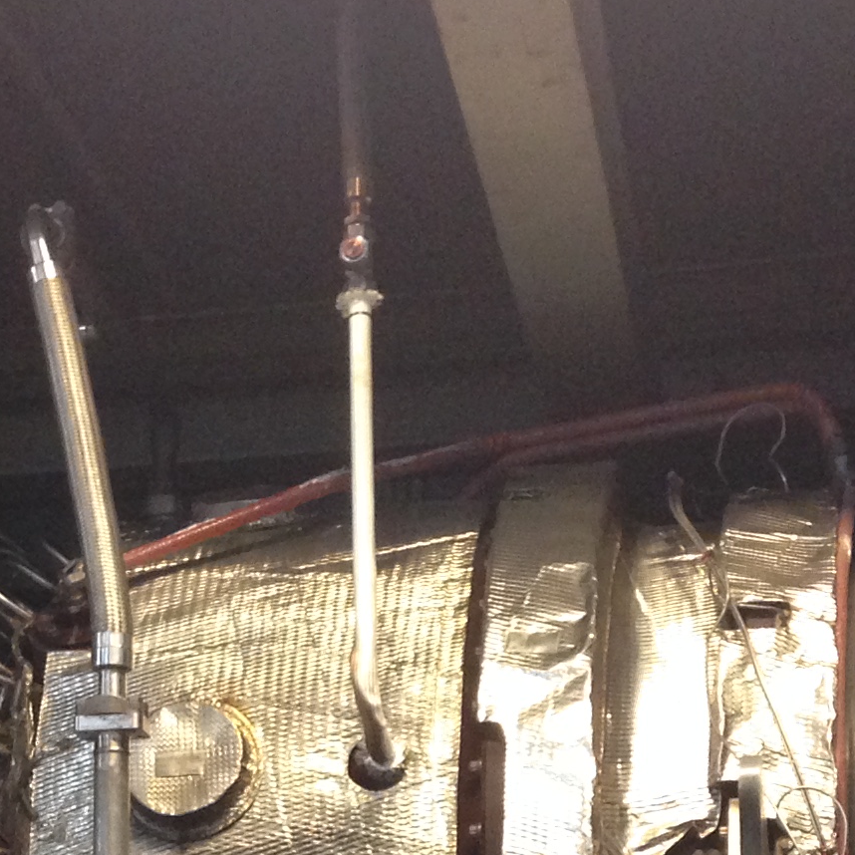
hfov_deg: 15.6
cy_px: 1101
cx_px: 169
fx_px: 3102
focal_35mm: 111
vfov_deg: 15.0
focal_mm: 4.12
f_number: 2.4
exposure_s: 1/20
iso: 200
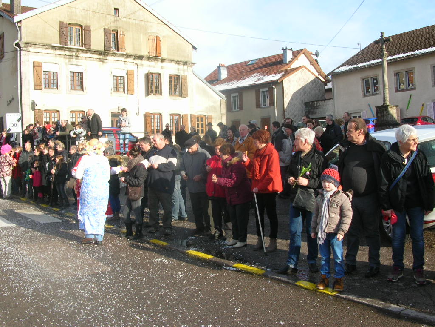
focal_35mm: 35
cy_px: 164
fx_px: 440
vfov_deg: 40.7
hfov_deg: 52.6
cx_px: 218
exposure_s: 1/146
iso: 50
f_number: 5.6
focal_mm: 5.8
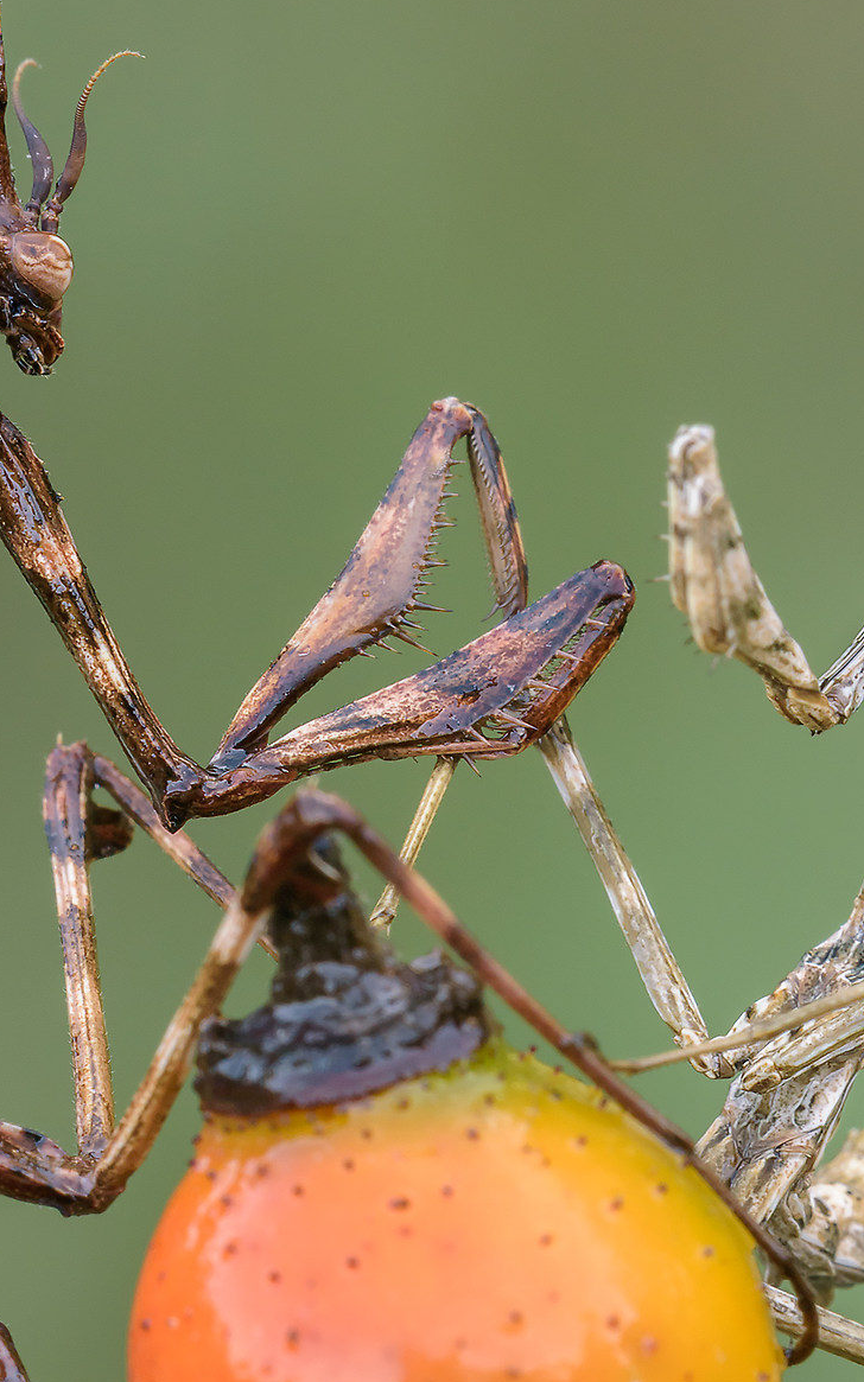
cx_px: 430
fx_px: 14243
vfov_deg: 5.6
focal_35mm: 378
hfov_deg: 3.5
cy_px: 1121
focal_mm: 180
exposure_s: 1/5
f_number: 18
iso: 250
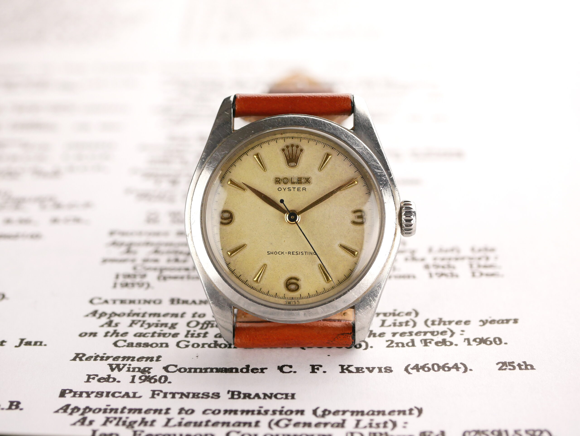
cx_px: 290
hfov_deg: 32.2
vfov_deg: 24.4
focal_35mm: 60
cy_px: 218
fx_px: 1006
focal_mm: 30
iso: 800
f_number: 4.5
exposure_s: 1/200
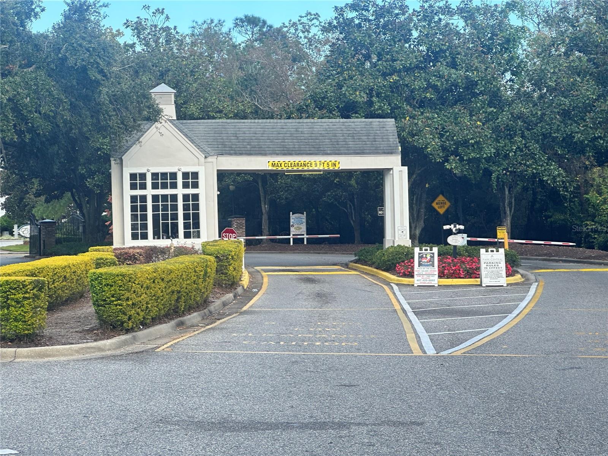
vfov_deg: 19.1
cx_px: 304
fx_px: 1352
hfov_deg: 25.3
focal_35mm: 77
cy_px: 228
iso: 32
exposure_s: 1/99
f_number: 2.8
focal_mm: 9
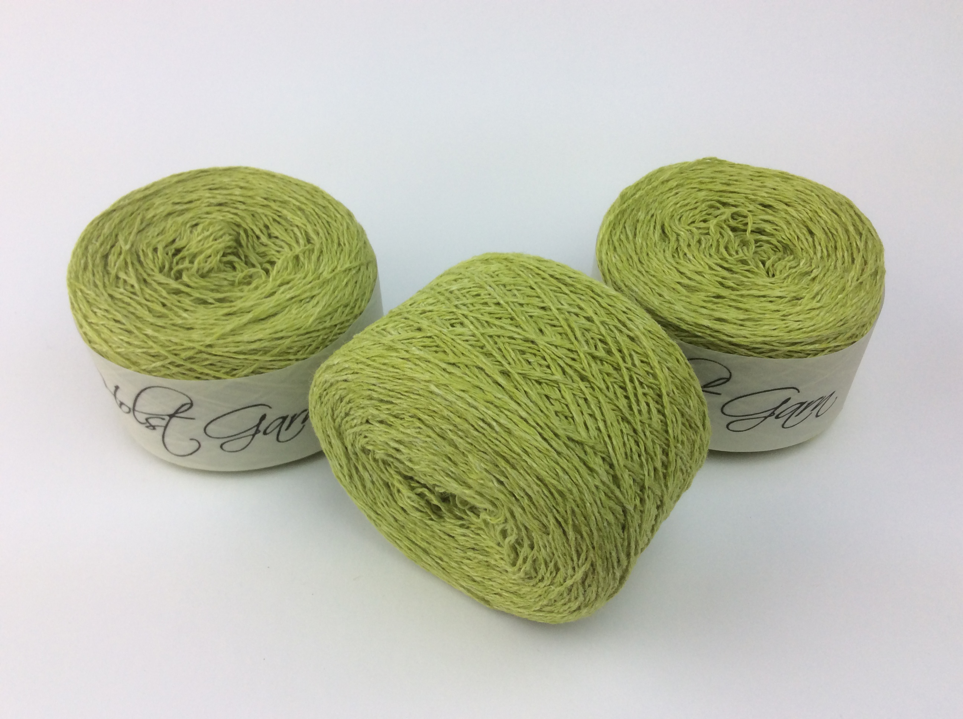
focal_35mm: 32
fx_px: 889
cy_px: 360
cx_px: 482
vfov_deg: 44.1
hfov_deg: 56.9
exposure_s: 1/145
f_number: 2.4
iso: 32
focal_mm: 3.3
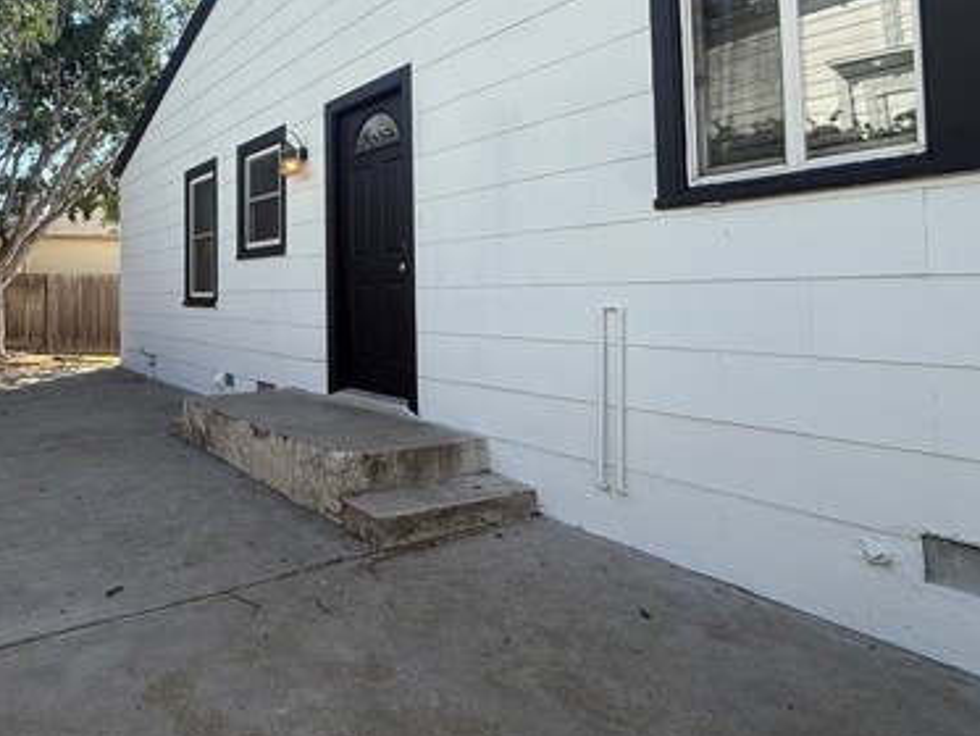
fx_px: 680
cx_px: 271
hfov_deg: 67.9
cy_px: 268
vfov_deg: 56.0
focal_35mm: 24
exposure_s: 1/672
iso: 50
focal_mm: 2.22
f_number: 2.2
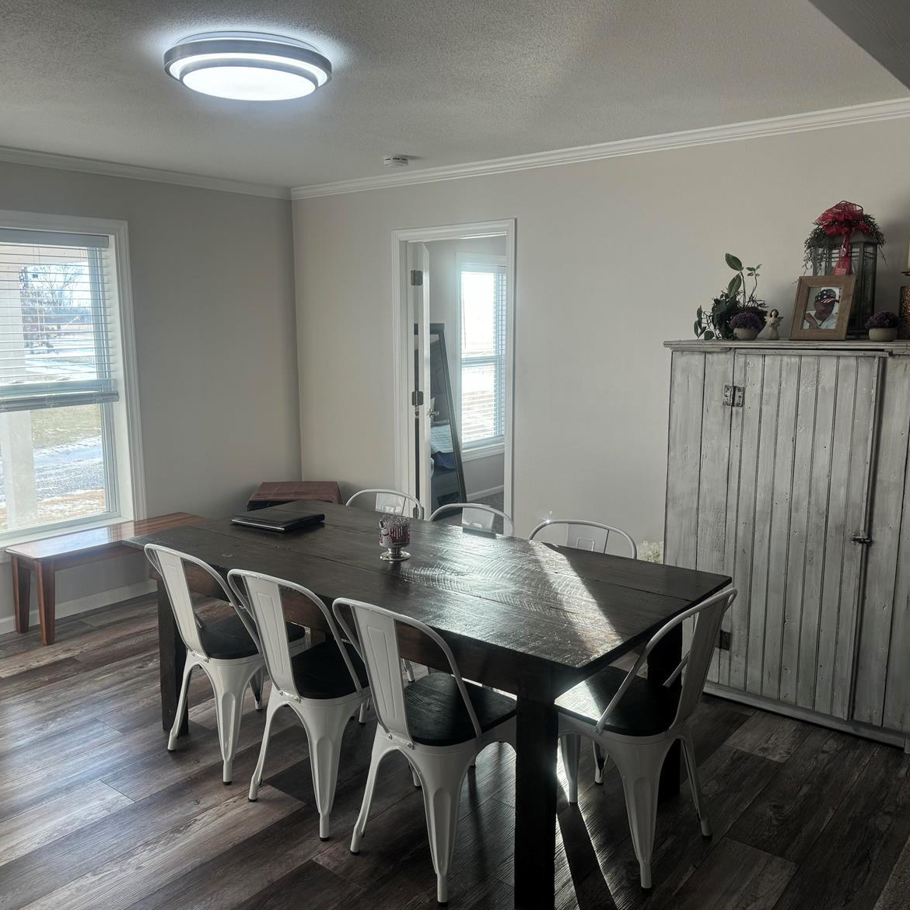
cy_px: 456
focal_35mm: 29
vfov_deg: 55.6
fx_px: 863
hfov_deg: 55.6
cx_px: 429
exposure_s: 1/120
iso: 64
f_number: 1.78
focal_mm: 6.76
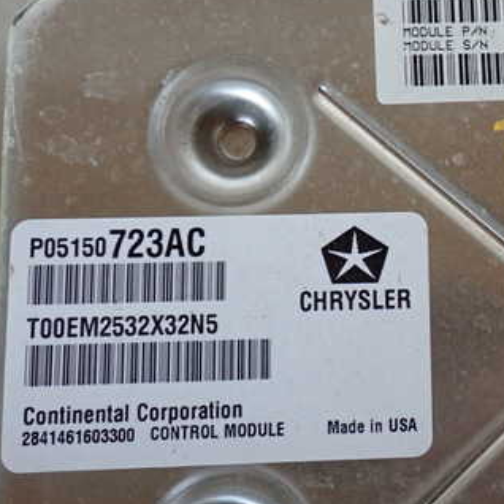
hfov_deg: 27.5
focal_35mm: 60
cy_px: 220
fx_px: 988
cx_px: 464
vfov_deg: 28.6
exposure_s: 1/40
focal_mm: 6.37
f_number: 2.5
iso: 640
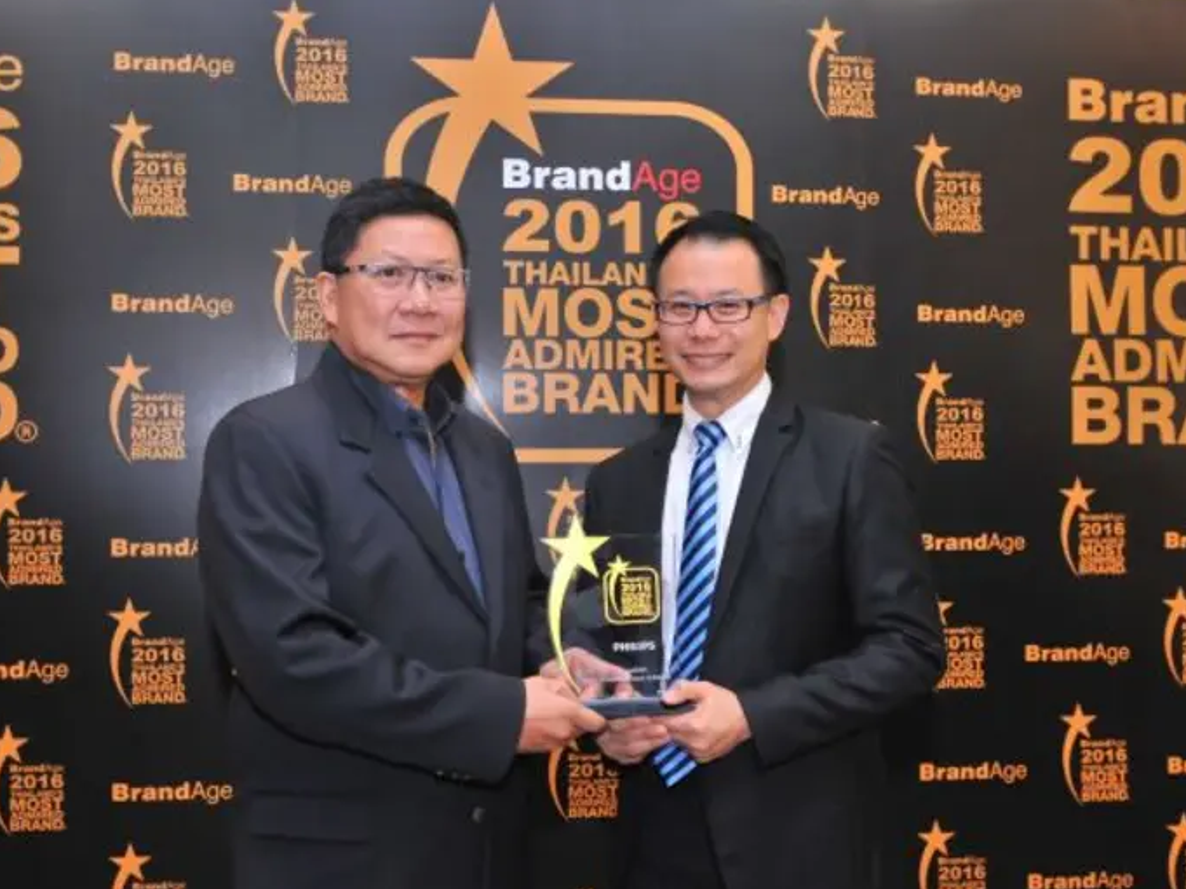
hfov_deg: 42.5
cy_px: 444
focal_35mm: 45
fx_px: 1526
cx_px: 601
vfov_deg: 32.5
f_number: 4.5
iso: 800
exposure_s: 1/80
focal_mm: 27
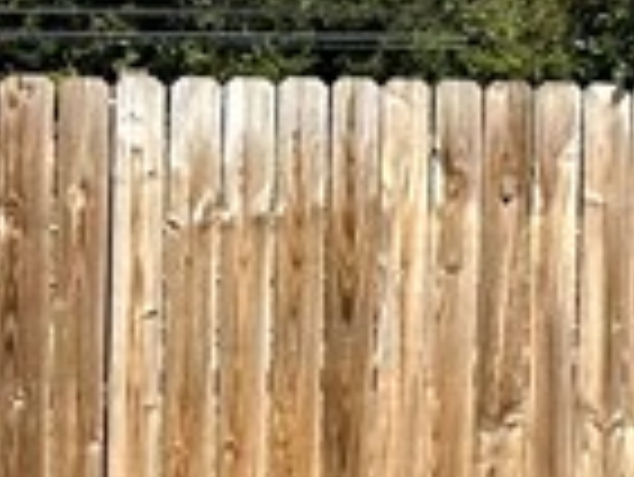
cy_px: 225
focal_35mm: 174
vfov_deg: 8.5
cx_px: 1808
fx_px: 3190
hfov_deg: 9.3
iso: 80
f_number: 1.78
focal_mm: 6.86
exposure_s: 1/4762
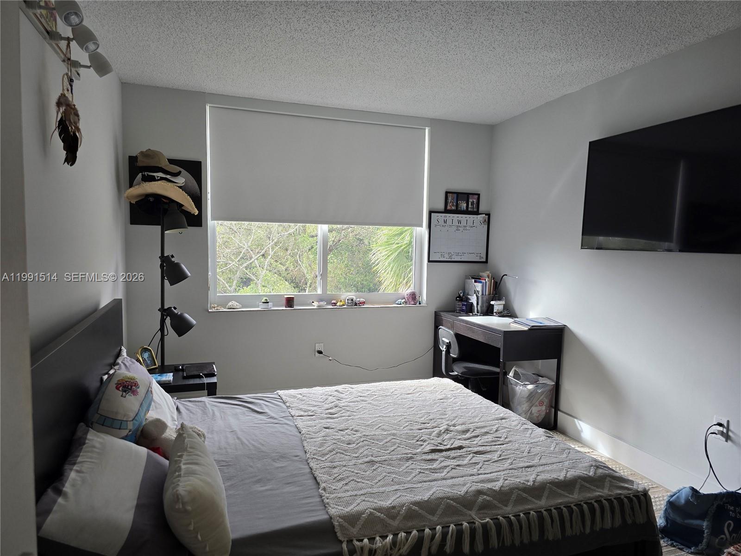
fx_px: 492
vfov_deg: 58.9
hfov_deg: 73.9
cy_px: 278
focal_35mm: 23
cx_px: 370
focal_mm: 6.3
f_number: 1.7
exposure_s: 1/120
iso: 80
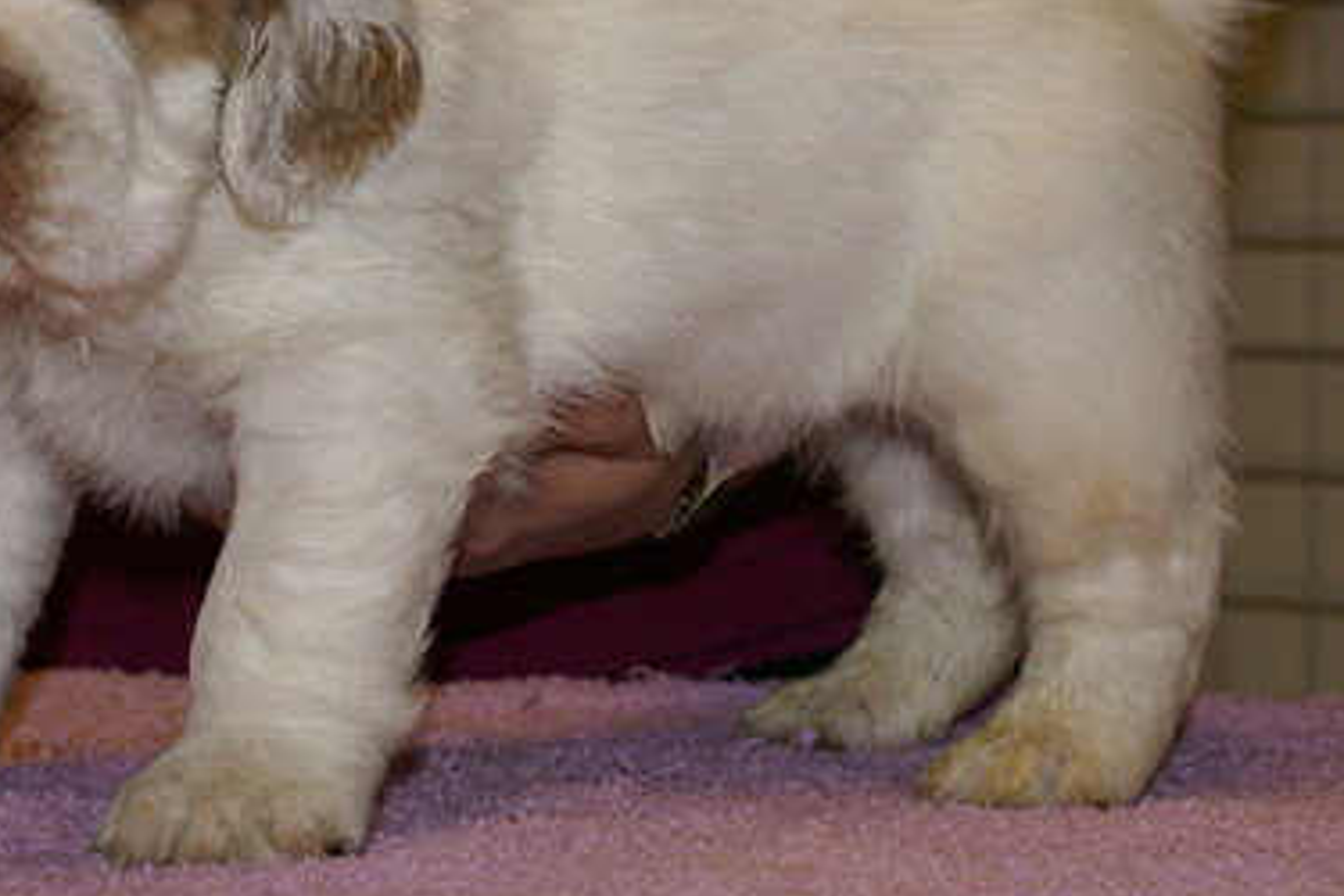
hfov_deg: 16.0
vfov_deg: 10.6
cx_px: 441
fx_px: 4778
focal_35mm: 128
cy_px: 59
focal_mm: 40
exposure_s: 1/60
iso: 400
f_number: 5.6
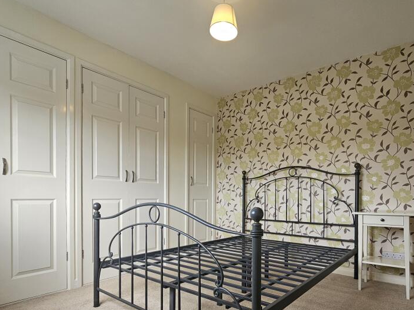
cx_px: 230
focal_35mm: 19
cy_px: 203
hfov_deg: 84.4
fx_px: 227
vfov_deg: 67.0
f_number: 2.2
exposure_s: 1/50
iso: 50
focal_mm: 2.2
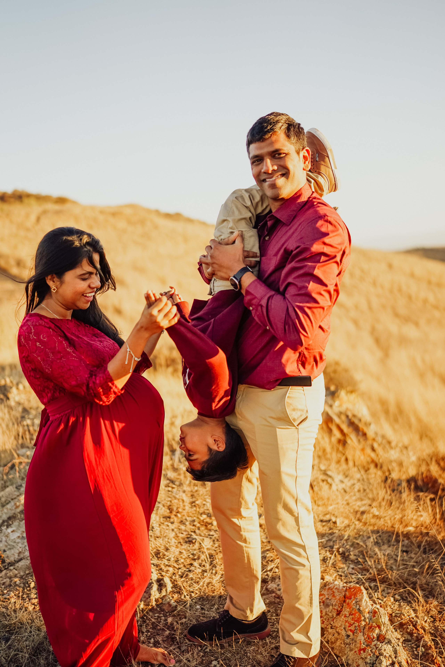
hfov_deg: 37.9
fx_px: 649
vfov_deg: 54.4
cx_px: 222
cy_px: 334
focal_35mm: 35
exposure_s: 1/1600
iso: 100
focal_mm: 35
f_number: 1.4
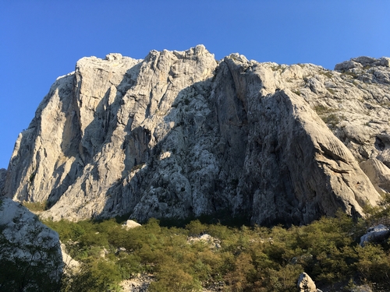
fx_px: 327
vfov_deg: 48.2
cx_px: 195
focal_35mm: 29
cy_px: 146
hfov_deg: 61.7
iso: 25
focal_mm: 4.15
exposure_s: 1/478
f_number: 2.2
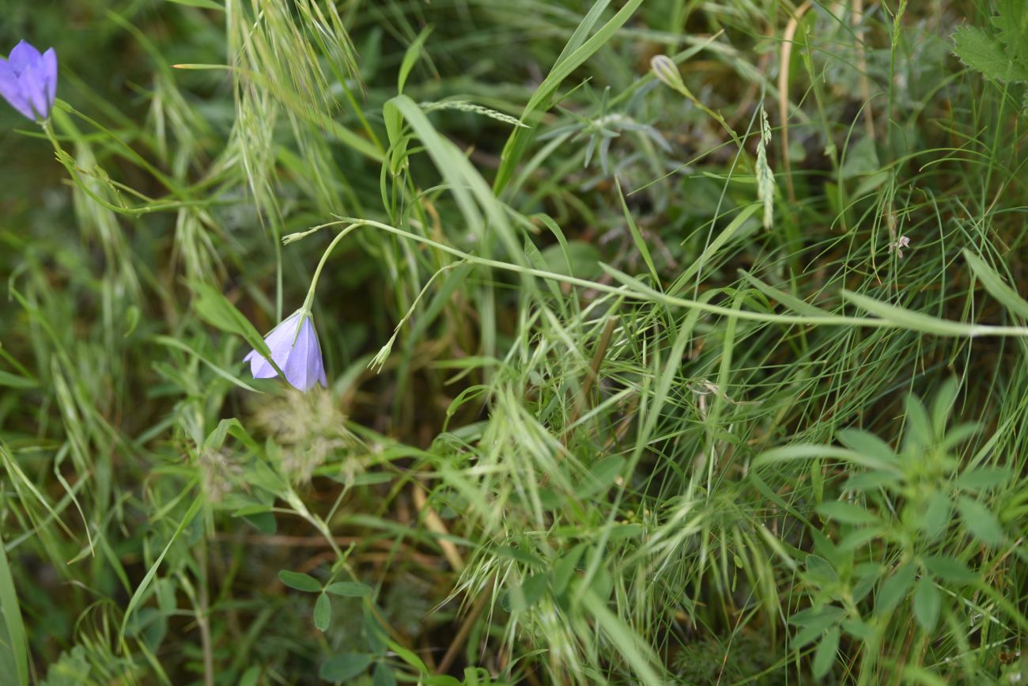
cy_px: 343
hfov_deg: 28.8
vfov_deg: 19.5
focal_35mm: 70
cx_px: 514
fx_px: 1999
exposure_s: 1/160
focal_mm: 70
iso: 125
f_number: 4.5
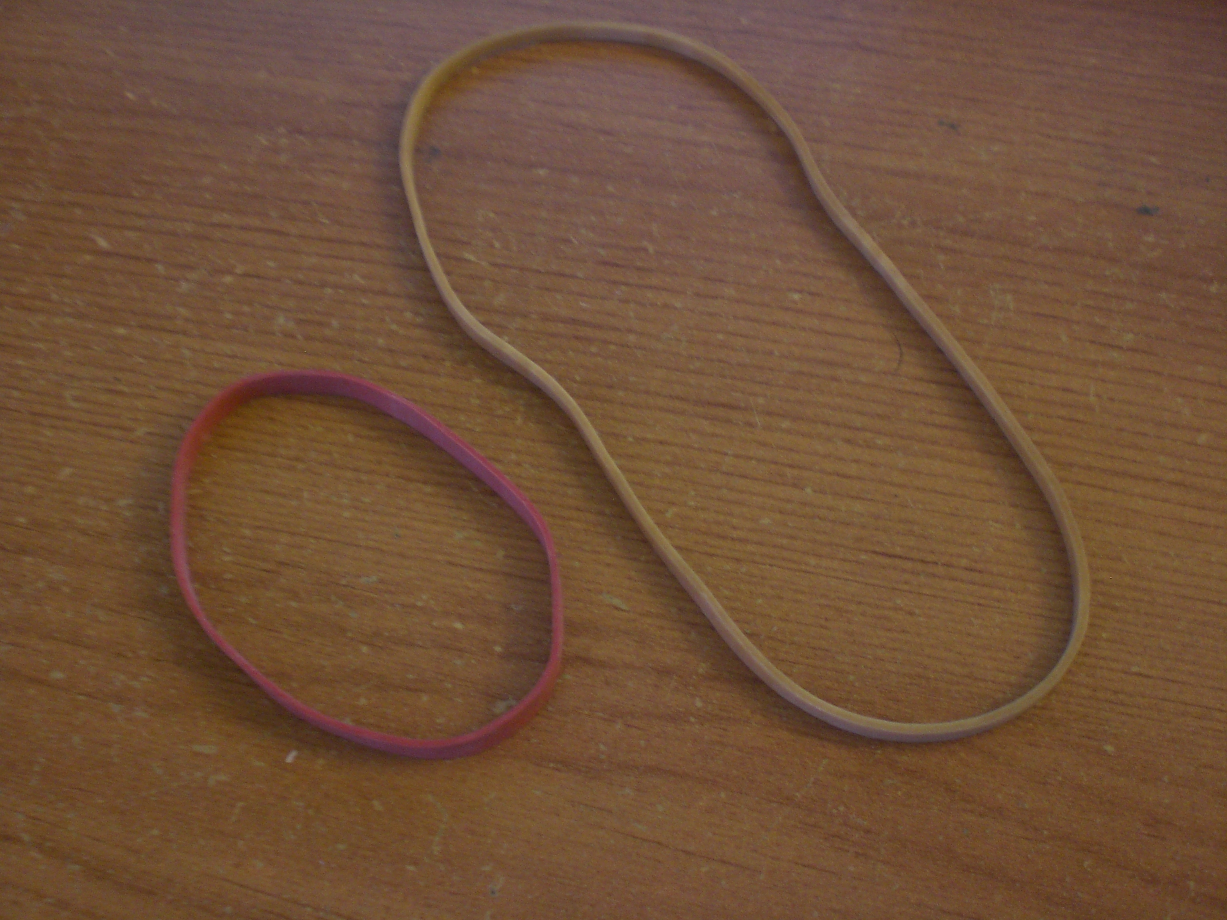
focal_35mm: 38
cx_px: 614
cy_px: 460
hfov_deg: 49.0
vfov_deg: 37.7
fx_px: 1347
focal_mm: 6.3
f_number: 3.1
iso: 200
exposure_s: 1/6
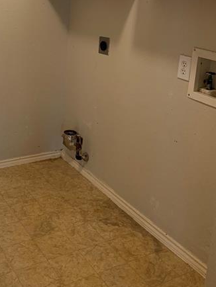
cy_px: 83
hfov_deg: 30.9
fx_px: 382
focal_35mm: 46
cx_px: 50
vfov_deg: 40.4
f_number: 1.8
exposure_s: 1/48
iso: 200
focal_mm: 4.25
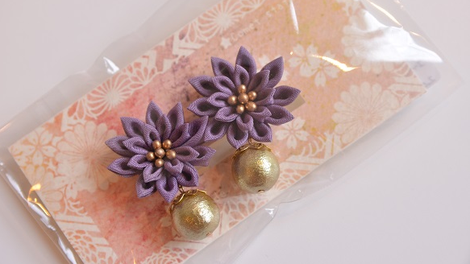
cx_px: 234
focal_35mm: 79
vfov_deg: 15.3
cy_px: 122
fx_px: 985
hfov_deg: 26.8
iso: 400
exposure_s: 1/60
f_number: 4
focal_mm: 50
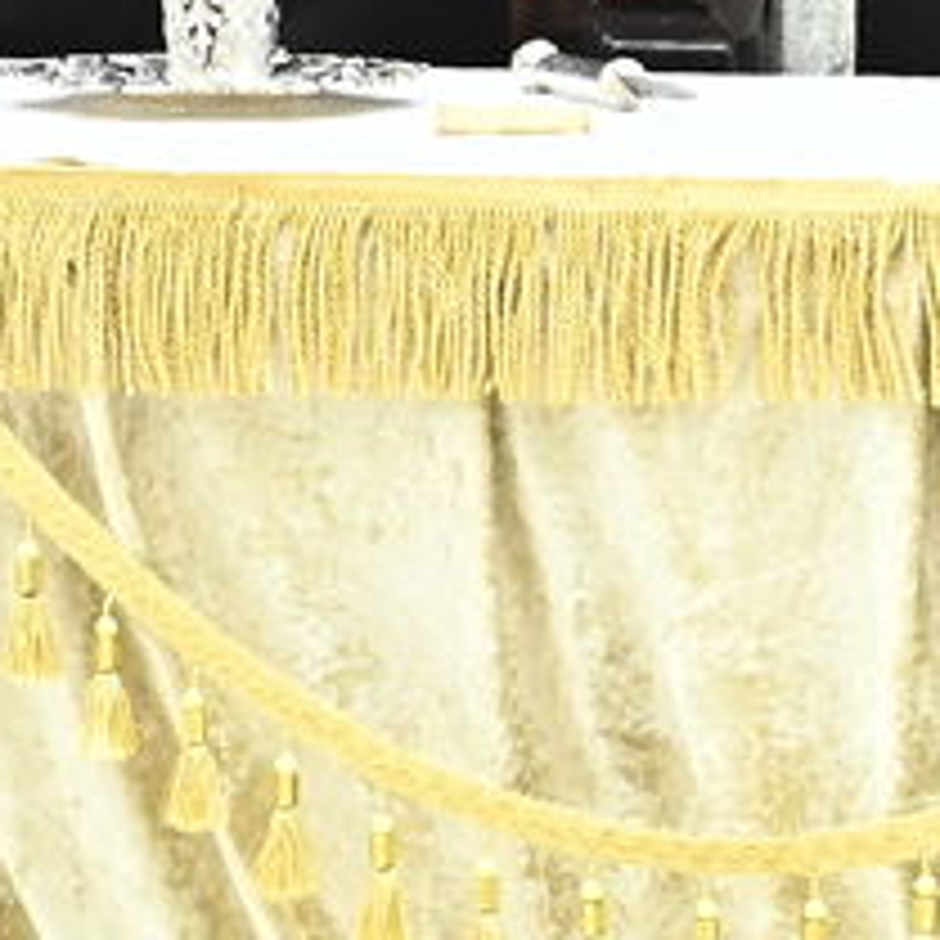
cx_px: 1111
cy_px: -598
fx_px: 13979
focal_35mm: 455
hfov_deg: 3.8
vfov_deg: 3.8
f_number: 8
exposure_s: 1/200
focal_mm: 80
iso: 3200
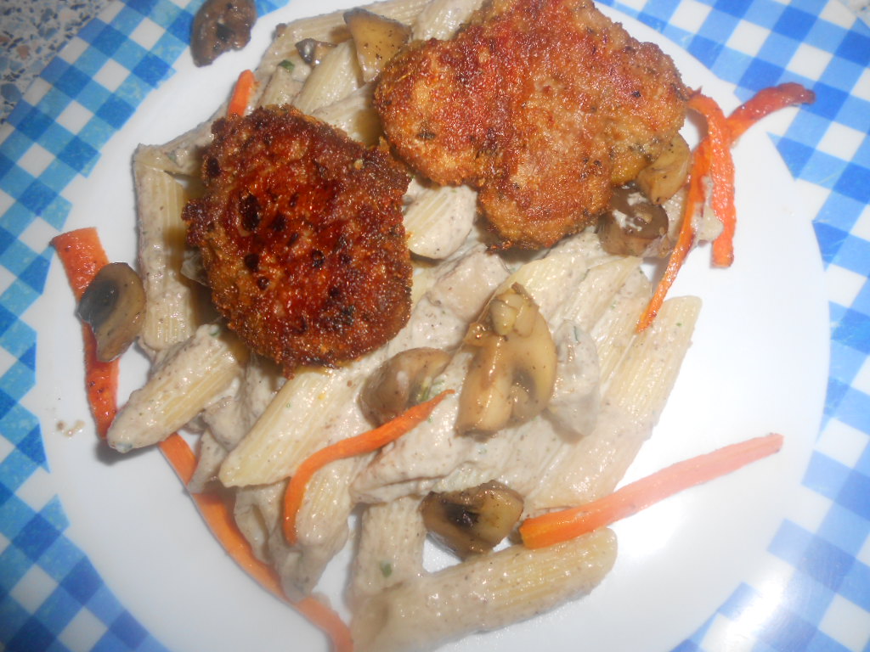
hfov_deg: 67.3
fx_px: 653
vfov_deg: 53.1
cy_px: 326
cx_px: 435
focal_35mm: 26
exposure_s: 1/25
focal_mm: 4.6
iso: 80
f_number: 8
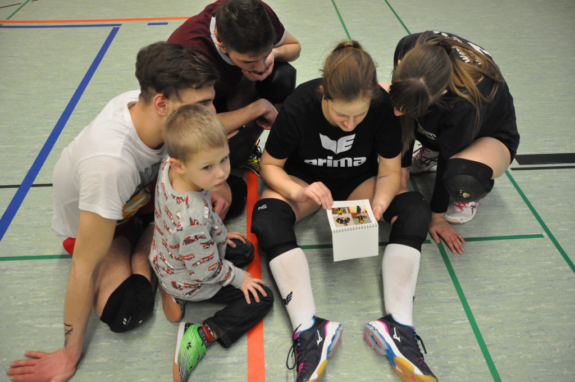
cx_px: 288
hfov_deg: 67.4
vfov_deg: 47.8
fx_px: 431
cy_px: 191
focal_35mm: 27
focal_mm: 18
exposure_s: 1/200
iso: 3200
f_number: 3.5
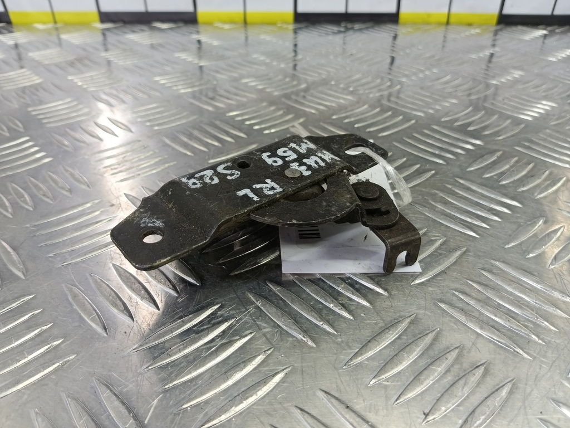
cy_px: 214
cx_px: 285
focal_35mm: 23
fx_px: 379
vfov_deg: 58.9
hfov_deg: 73.9
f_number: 1.6
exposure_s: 1/50
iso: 143
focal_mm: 4.11
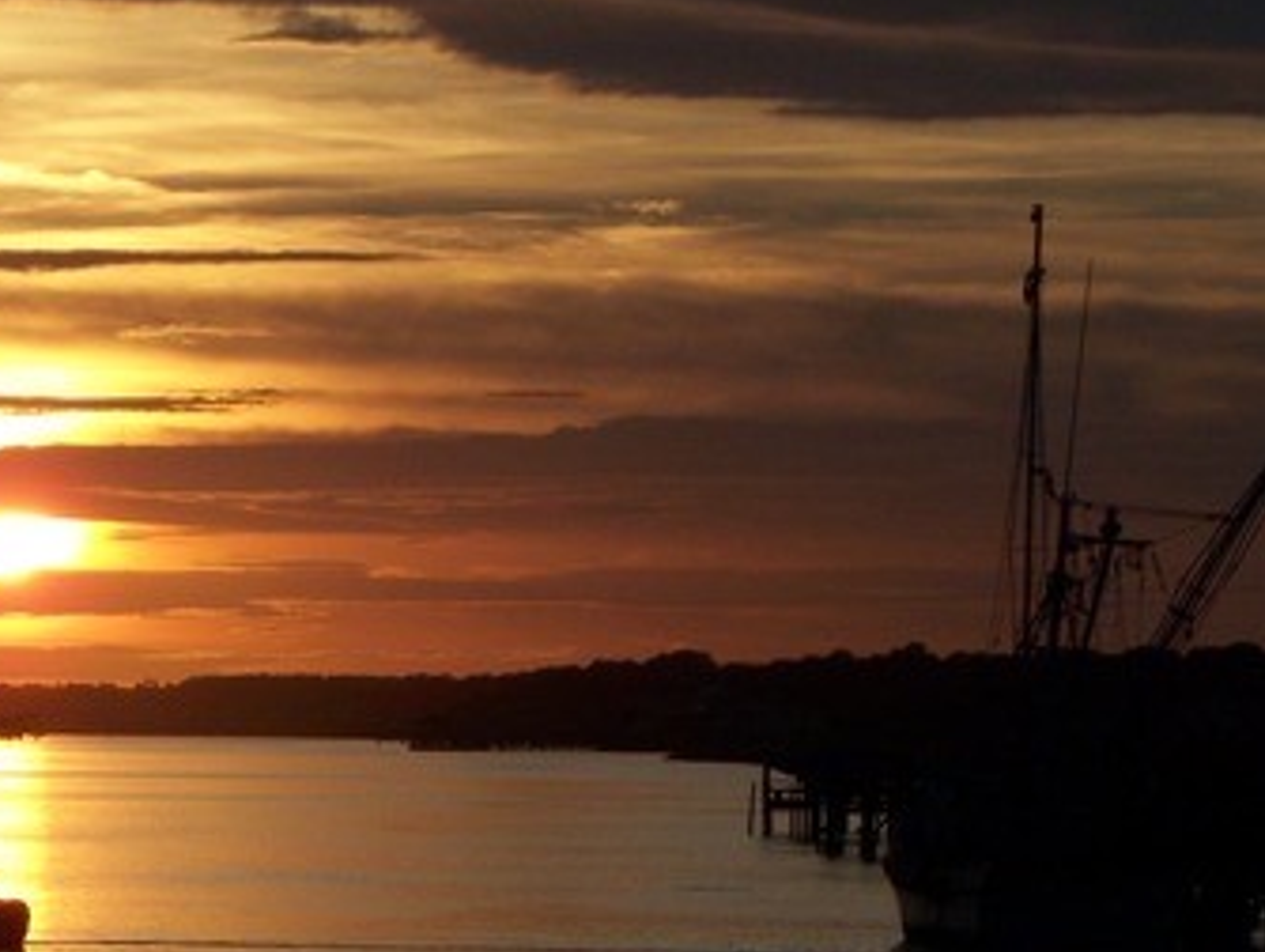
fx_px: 11451
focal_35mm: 313
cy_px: 586
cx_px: -223
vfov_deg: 4.8
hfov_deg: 6.3
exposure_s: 1/500
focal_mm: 22.05
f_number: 6.3
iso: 64
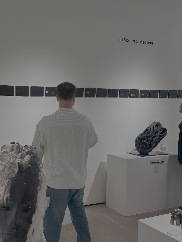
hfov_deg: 30.3
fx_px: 336
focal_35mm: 48
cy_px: 121
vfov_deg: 39.7
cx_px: 91
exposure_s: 1/50
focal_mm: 6.86
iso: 50
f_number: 1.78
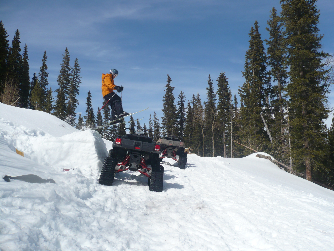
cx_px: 167
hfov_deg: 52.6
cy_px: 126
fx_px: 338
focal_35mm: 35
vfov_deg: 40.7
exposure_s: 1/320
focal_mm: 5.8
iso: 100
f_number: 8
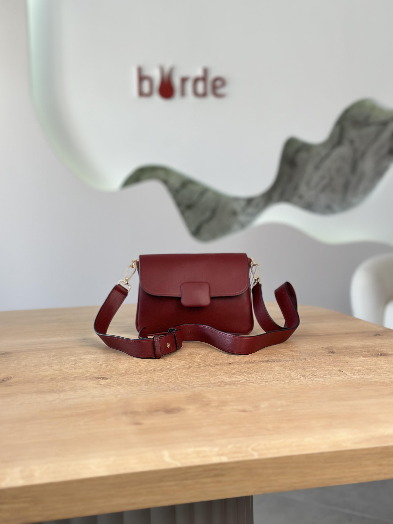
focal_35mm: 48
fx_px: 727
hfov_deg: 30.3
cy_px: 262
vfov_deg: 39.7
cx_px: 196
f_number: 1.78
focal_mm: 6.86
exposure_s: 1/271
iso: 80
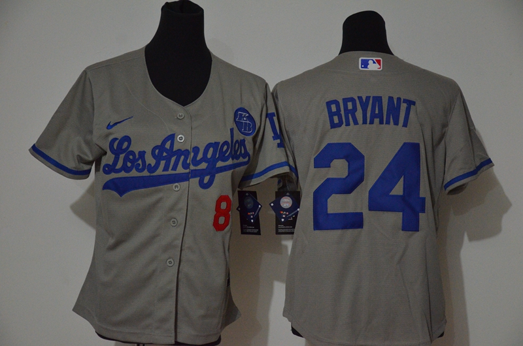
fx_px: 1305
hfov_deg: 22.7
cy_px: 173
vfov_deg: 15.1
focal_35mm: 90
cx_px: 262
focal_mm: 60
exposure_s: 1/40
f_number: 5
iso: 4000
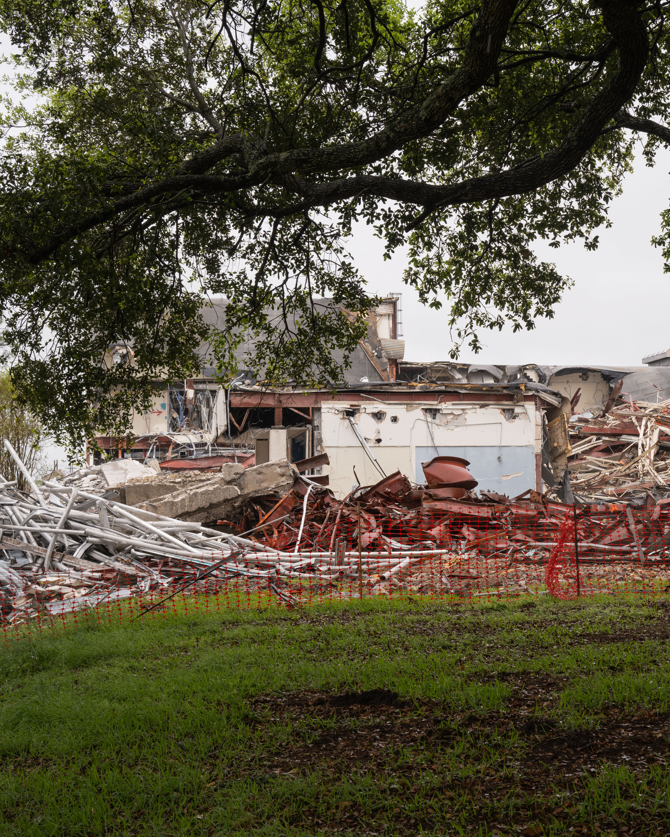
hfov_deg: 27.0
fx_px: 1363
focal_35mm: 55
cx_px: 543
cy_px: 419
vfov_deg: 34.2
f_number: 8
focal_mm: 39
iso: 110
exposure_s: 1/200
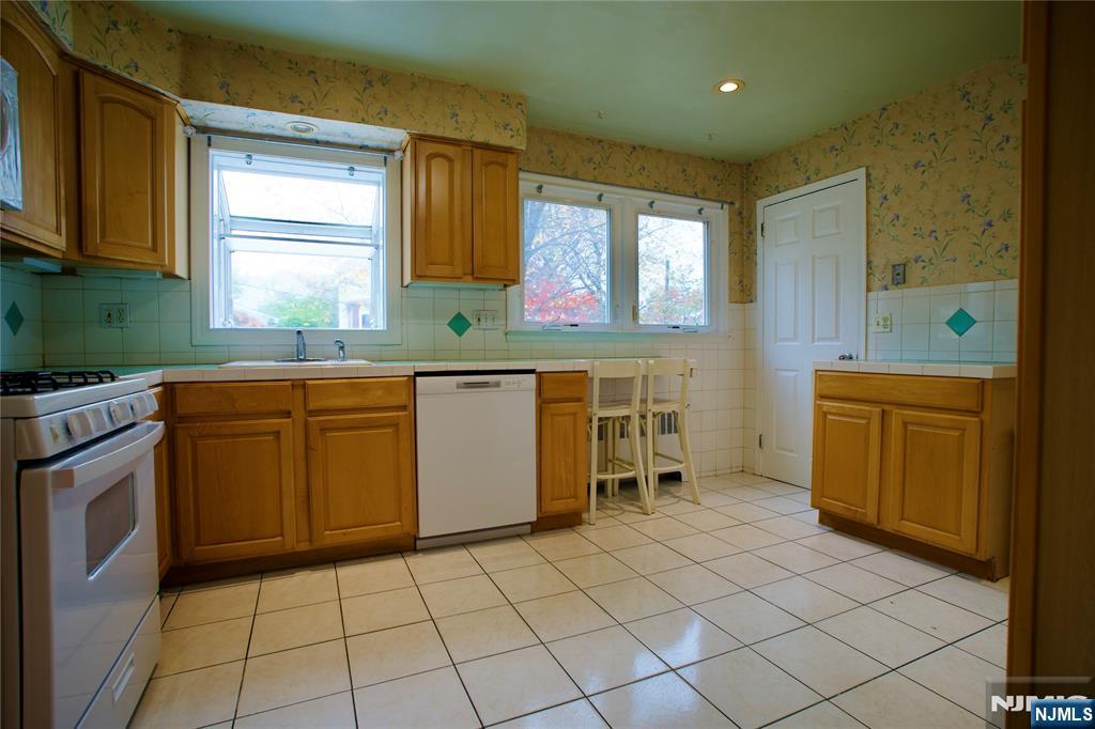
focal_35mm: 16
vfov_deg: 72.0
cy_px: 364
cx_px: 548
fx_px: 502
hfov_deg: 95.0
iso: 100
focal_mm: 11
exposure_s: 1/60
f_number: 2.8
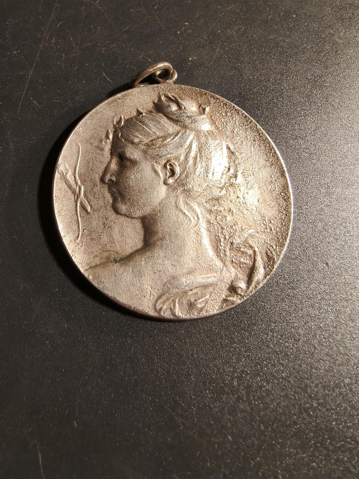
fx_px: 318
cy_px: 240
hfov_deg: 58.9
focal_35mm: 23
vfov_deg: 73.9
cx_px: 180
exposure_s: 1/100
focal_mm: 2.32
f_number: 2
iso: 125
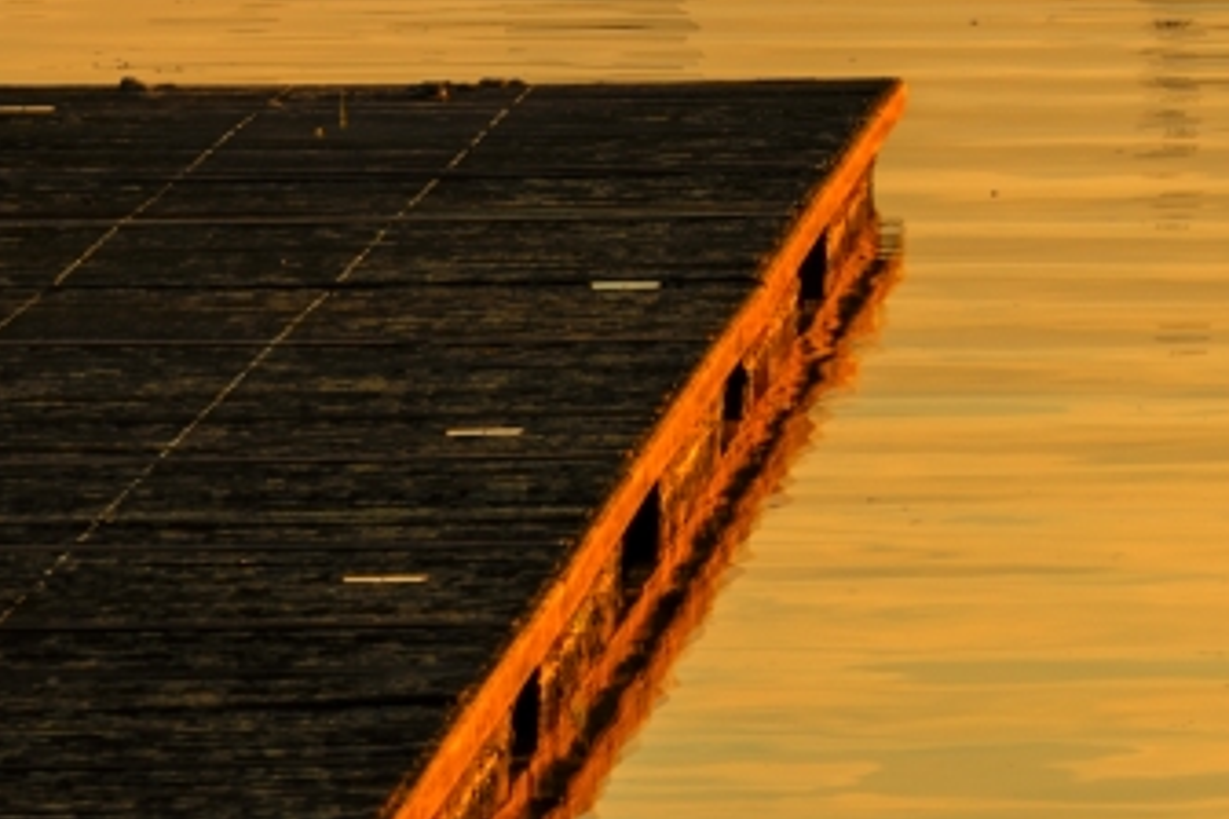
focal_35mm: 410
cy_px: -998
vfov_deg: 3.3
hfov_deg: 5.0
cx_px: 2228
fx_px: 13996
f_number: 11
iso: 100
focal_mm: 86
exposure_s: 1/80
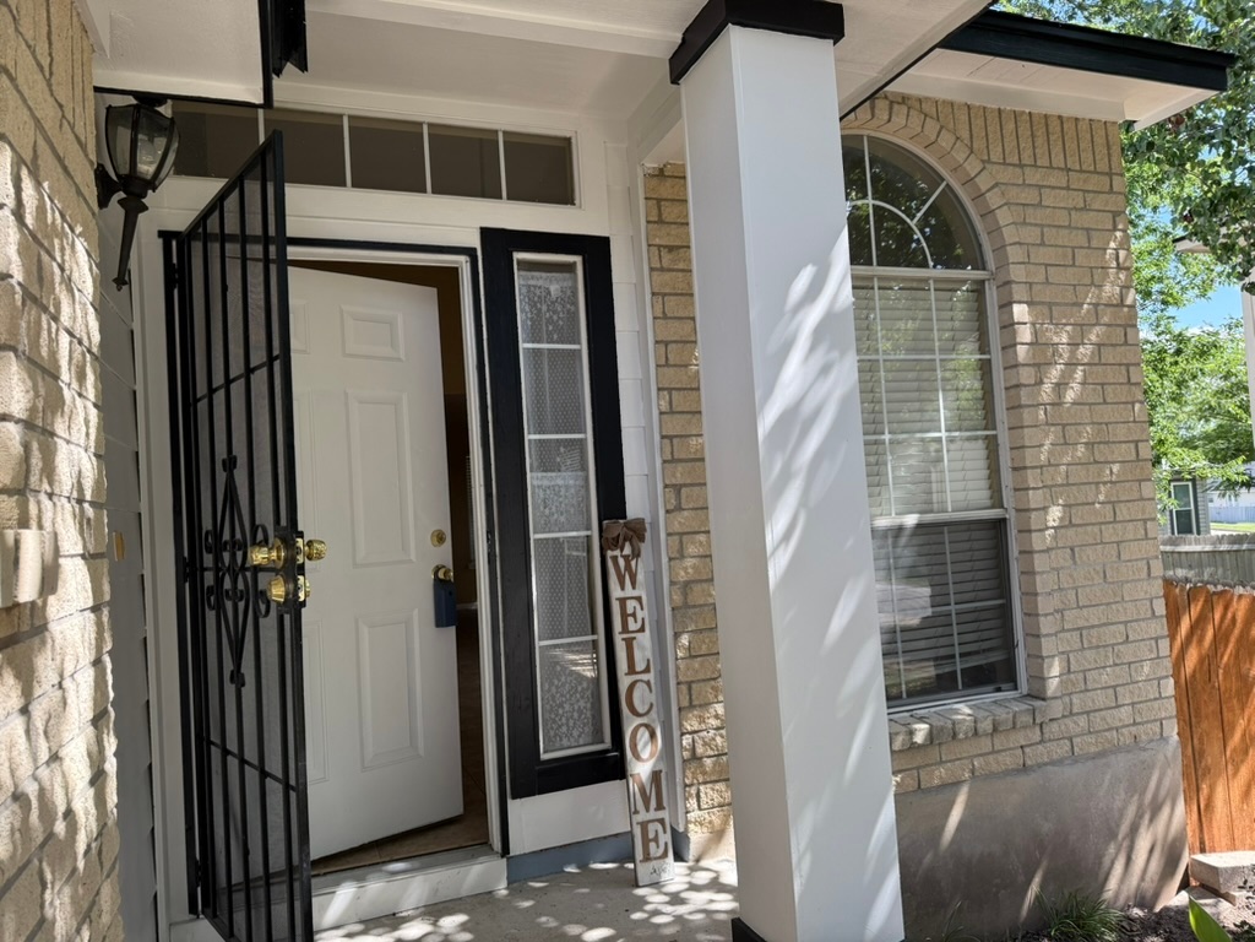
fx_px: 870
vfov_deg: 56.8
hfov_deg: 71.6
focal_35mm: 24
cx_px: 628
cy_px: 471
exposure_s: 1/750
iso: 100
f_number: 1.78
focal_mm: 6.76
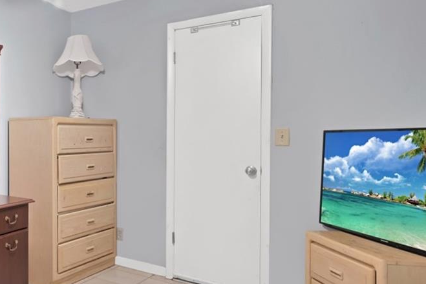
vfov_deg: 38.9
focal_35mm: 34
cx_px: -18
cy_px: 138
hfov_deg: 45.3
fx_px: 402
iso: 160
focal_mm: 14
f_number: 8
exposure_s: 6
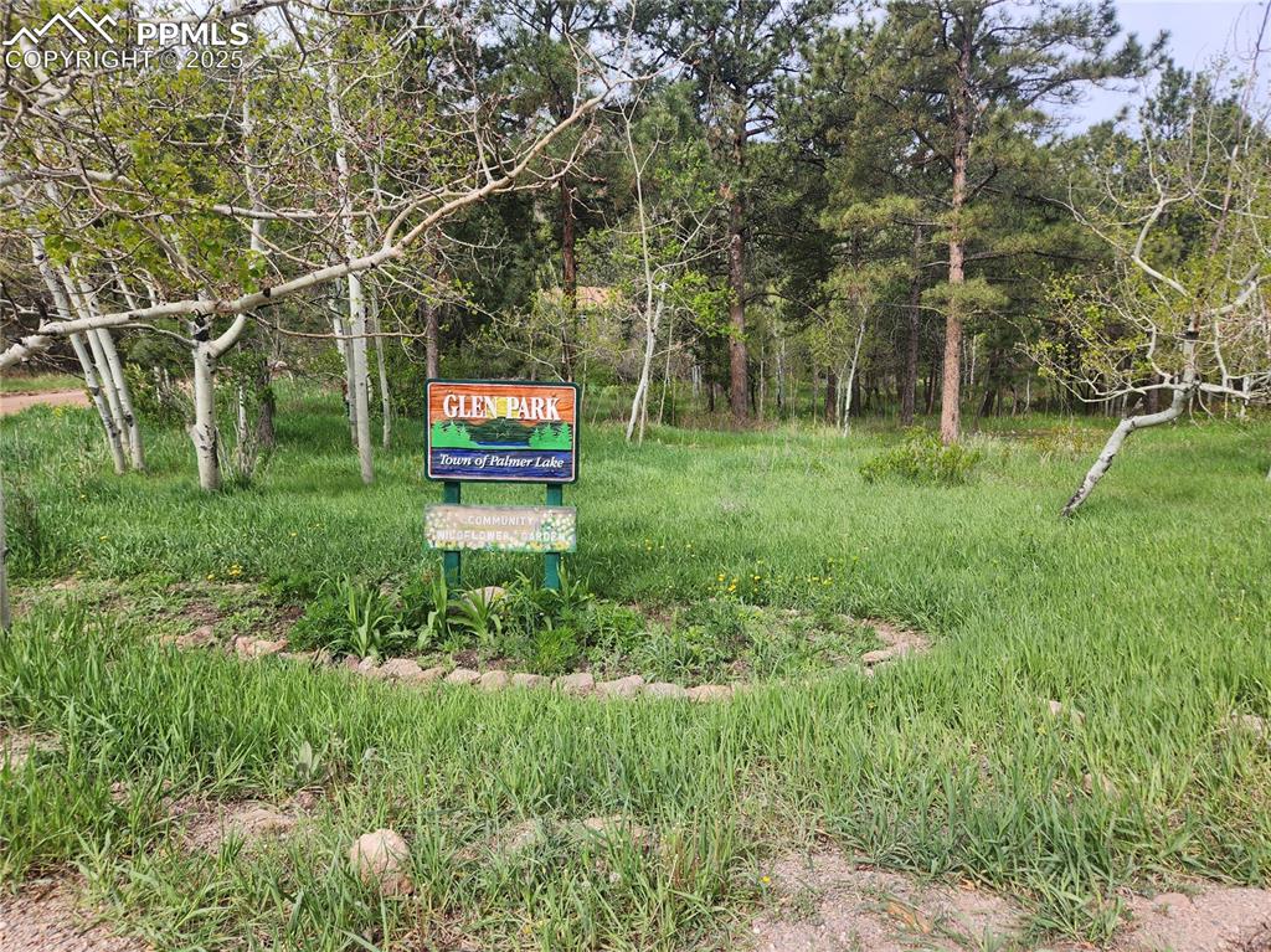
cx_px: 636
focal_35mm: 23
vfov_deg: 58.8
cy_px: 476
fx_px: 844
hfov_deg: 74.0
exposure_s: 1/848
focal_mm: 5.4
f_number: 1.8
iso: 20
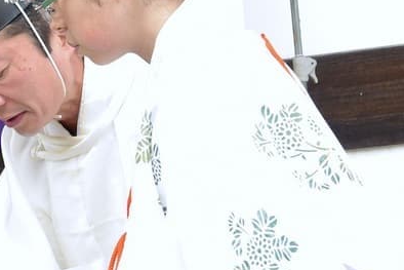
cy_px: 244
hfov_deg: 10.2
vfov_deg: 7.2
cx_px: -332
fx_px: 2133
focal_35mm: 190
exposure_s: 1/320
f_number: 8
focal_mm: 52
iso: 2000
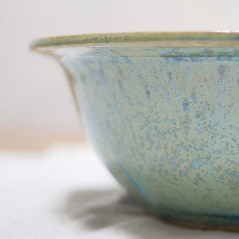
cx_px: 233
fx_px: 672
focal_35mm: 86
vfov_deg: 20.2
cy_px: 101
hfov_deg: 19.6
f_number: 1.7
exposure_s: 1/60
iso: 640
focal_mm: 20
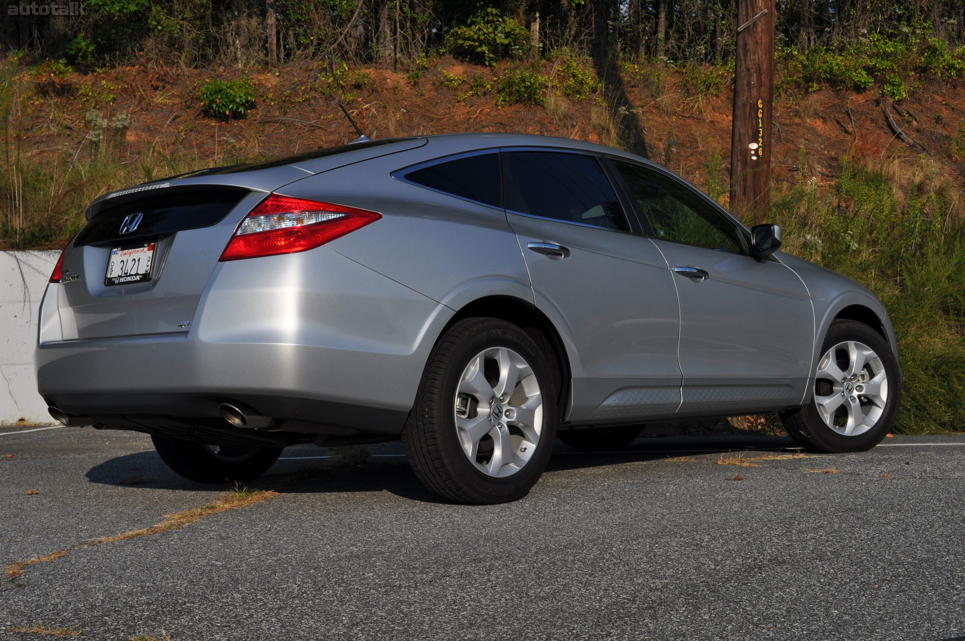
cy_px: 320
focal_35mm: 52
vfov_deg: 25.7
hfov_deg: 37.9
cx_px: 482
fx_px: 1406
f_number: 11
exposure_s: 1/500
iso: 200
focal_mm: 35
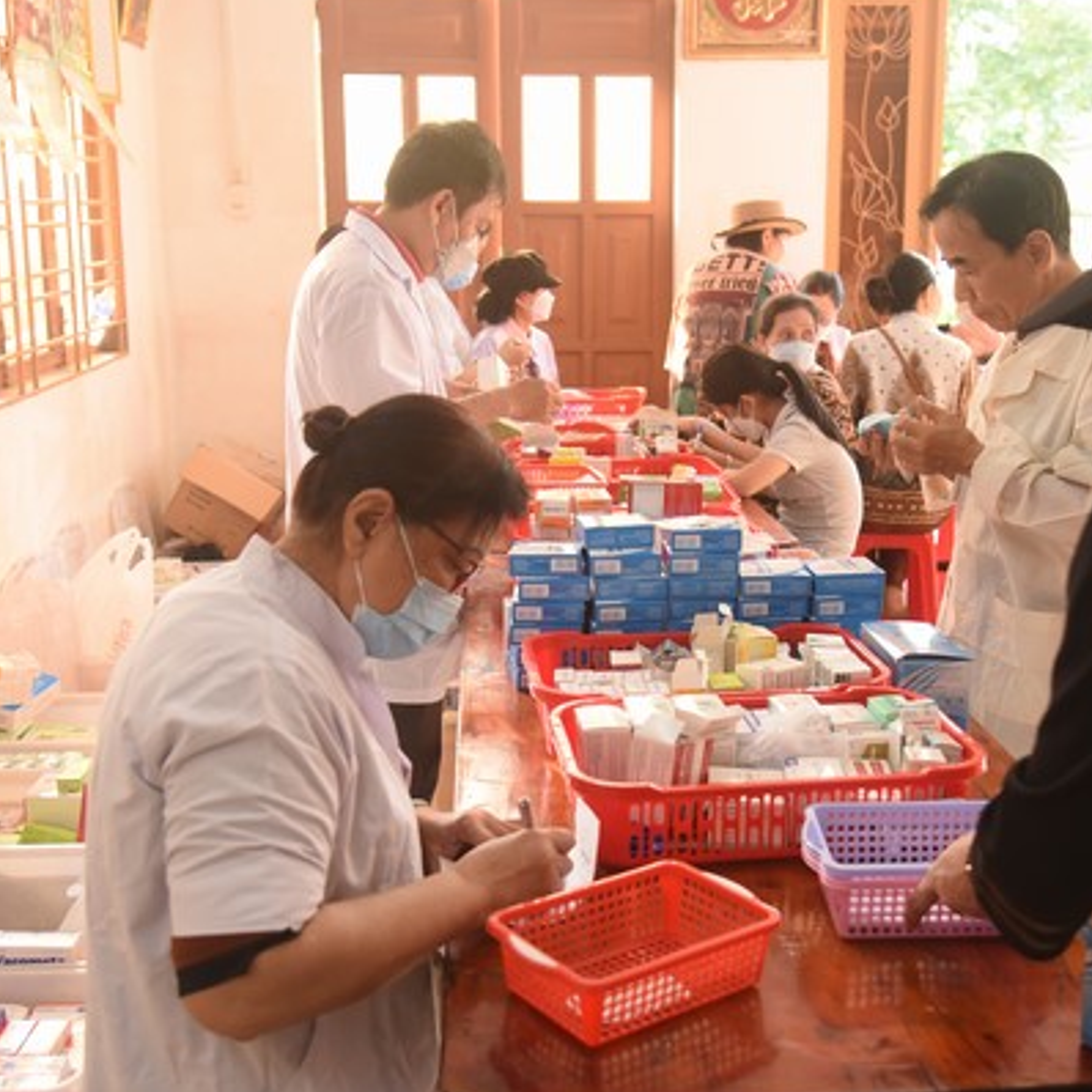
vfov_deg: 39.2
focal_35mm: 43
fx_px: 1535
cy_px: 516
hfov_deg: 39.1
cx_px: 623
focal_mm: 31
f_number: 4
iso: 2000
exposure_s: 1/125
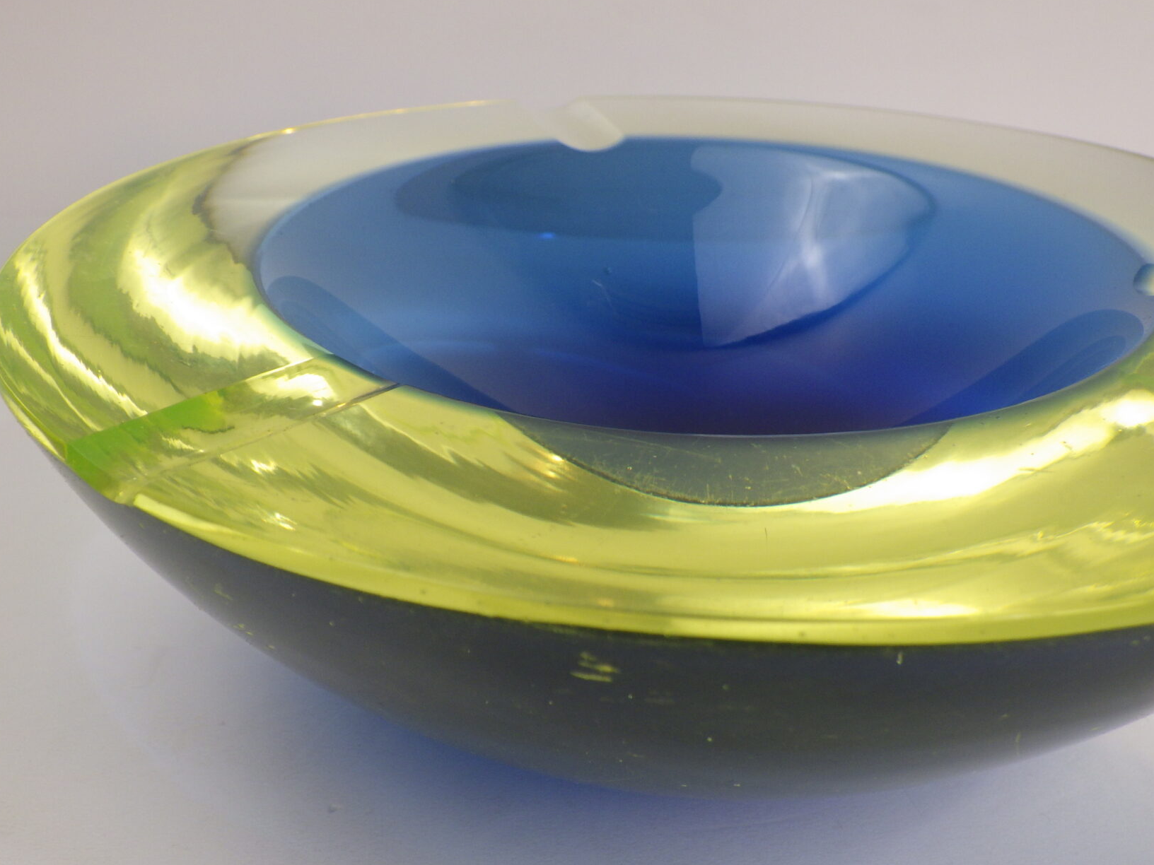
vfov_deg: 35.9
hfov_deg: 46.7
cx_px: 522
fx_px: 1333
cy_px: 481
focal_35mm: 40
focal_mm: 6.1
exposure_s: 1/50
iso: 125
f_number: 3.8
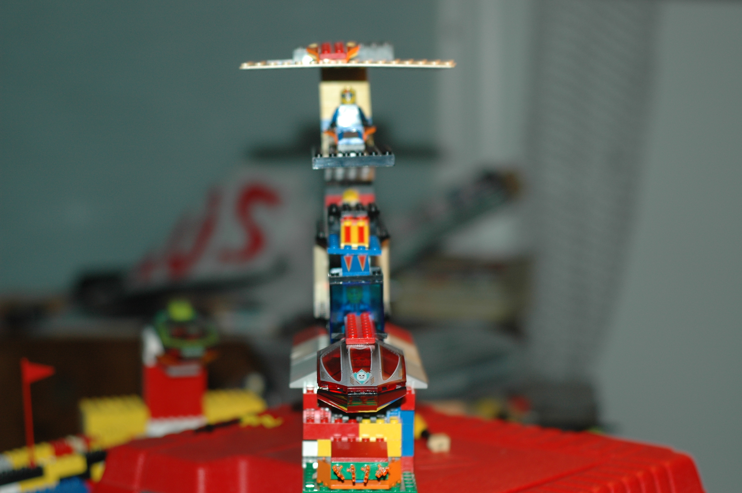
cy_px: 246
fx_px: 1544
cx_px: 371
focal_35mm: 75
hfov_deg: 27.0
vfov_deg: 18.1
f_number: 3.2
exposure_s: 1/60
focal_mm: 50
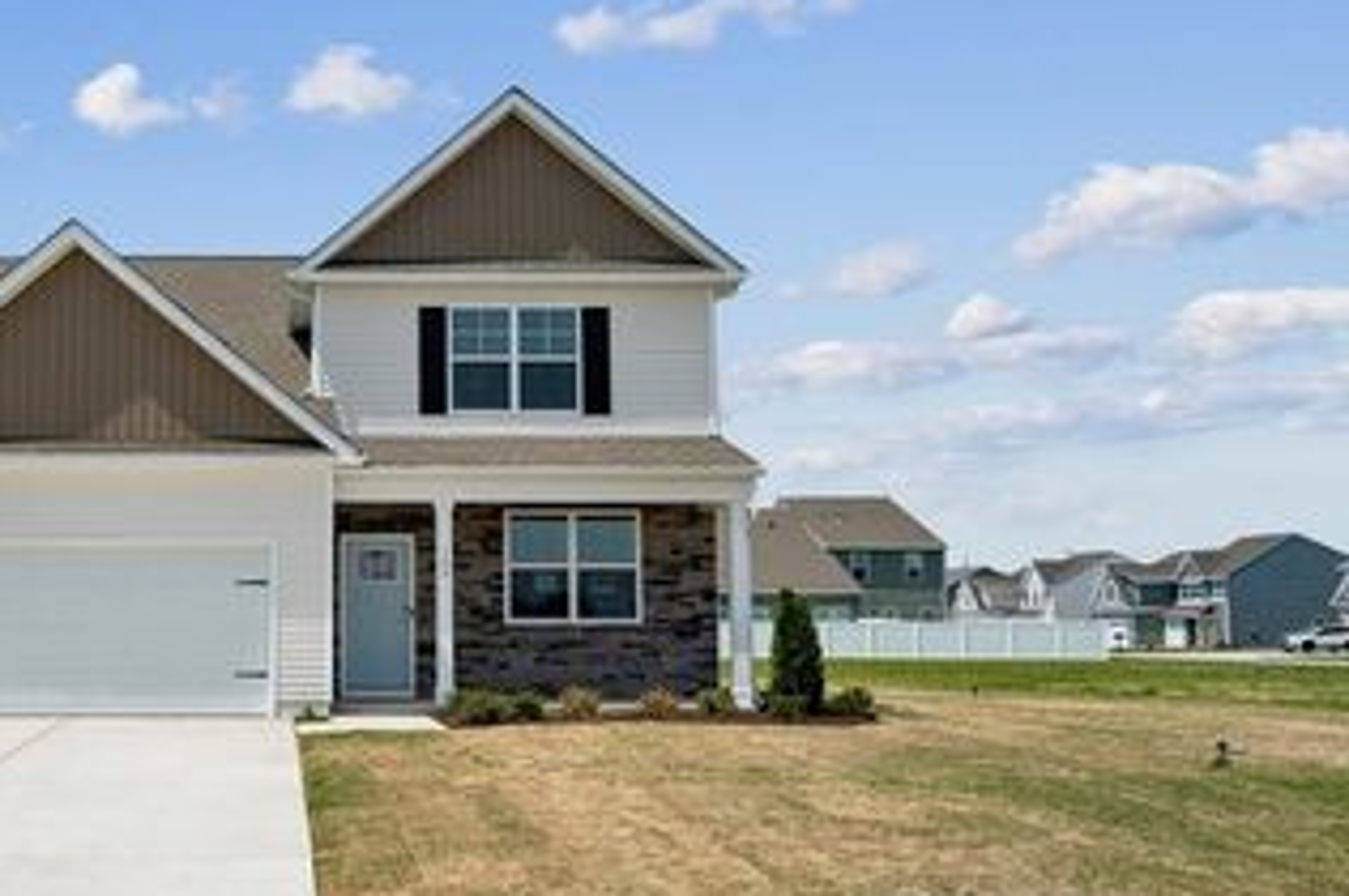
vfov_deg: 35.0
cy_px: 467
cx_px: 371
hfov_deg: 49.1
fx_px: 1422
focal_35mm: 38
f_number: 8
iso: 100
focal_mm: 24
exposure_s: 1/500
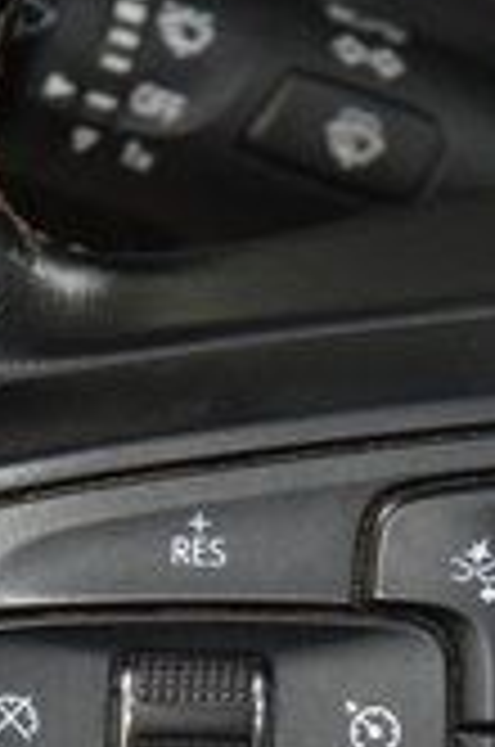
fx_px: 8408
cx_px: 189
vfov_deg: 5.1
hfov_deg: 3.4
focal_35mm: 406
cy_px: 745
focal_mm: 70
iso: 1600
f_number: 4.5
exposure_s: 1/40
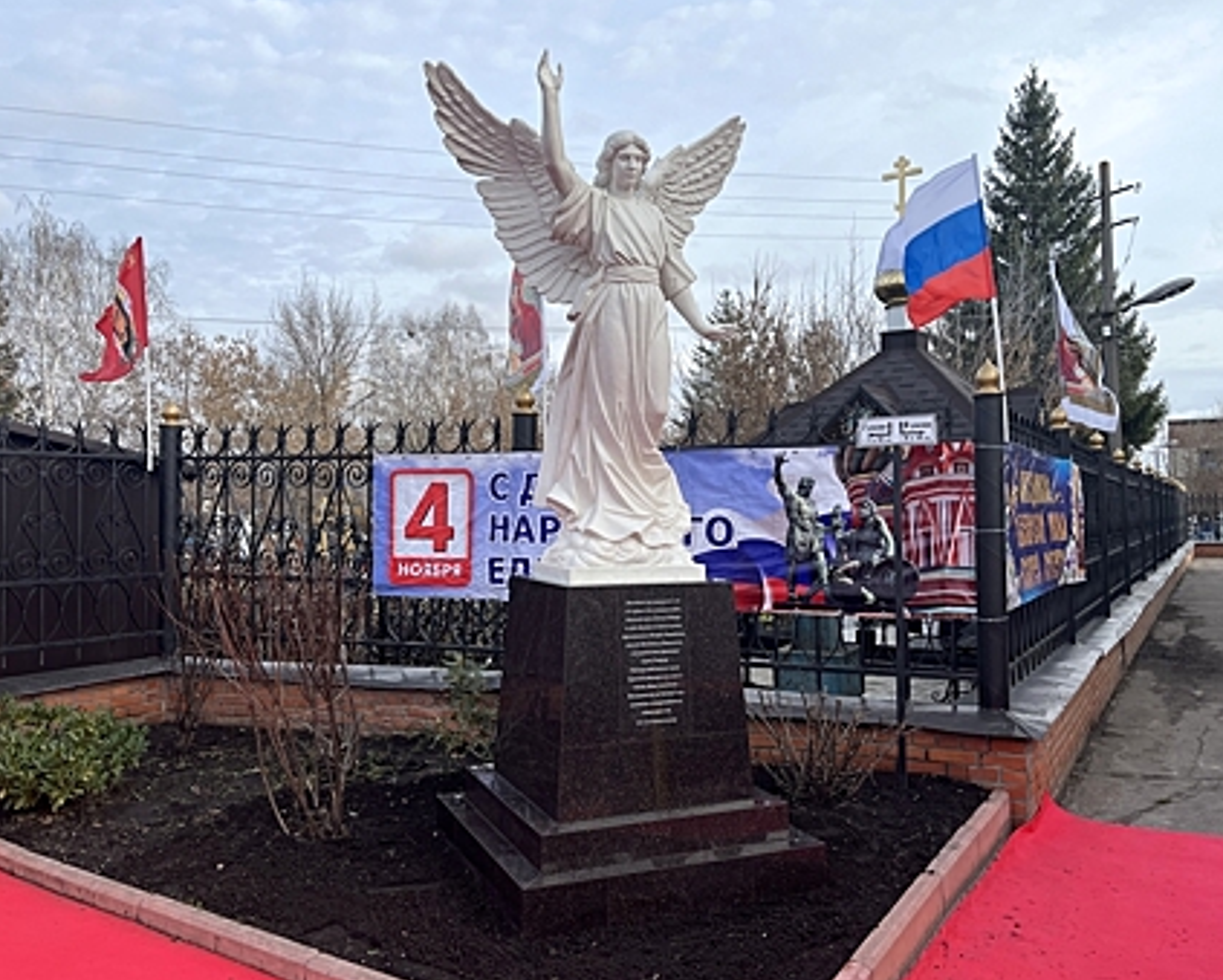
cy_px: 489
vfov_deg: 51.6
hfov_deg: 62.2
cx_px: 614
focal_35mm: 28
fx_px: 1014
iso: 50
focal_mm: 5.1
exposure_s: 1/2463
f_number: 1.6
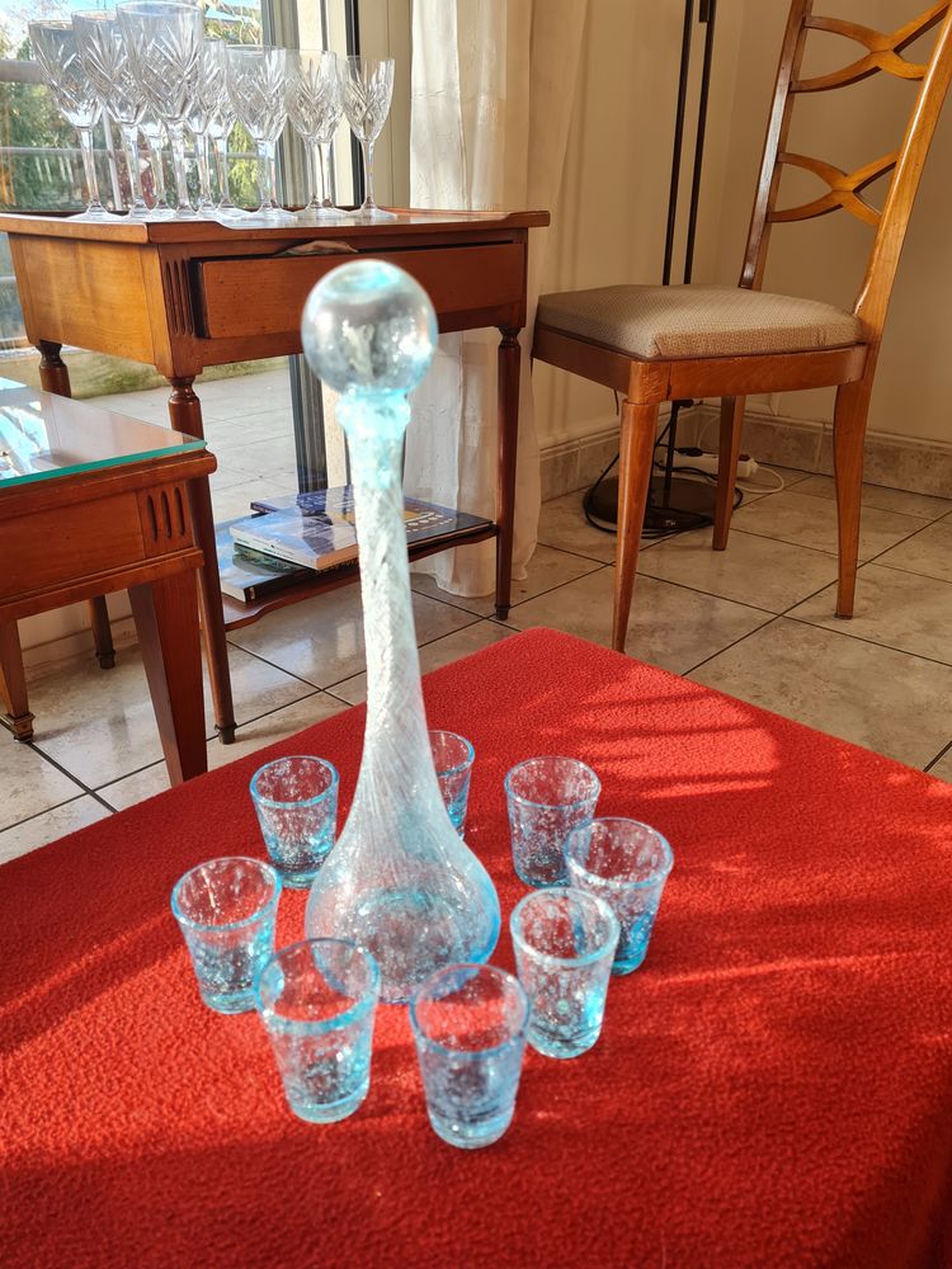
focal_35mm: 26
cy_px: 634
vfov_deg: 67.3
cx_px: 476
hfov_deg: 53.1
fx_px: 953
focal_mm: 5.4
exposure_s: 1/100
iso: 100
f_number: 1.8
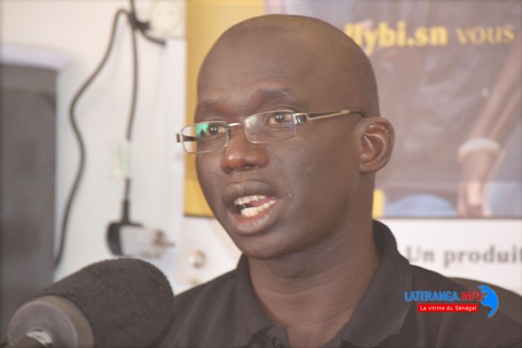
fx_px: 3045
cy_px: 174
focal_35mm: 210
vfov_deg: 6.5
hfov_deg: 9.8
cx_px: 261
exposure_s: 1/25
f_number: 5
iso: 800
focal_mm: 140
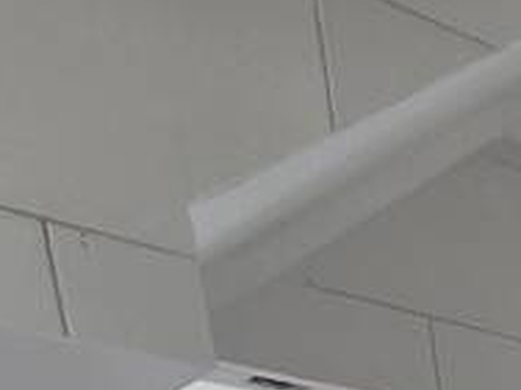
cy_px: 1015
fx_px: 1039
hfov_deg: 18.0
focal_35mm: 69
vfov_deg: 13.3
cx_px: 1067
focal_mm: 2.2
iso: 64
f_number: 2.2
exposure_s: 1/120
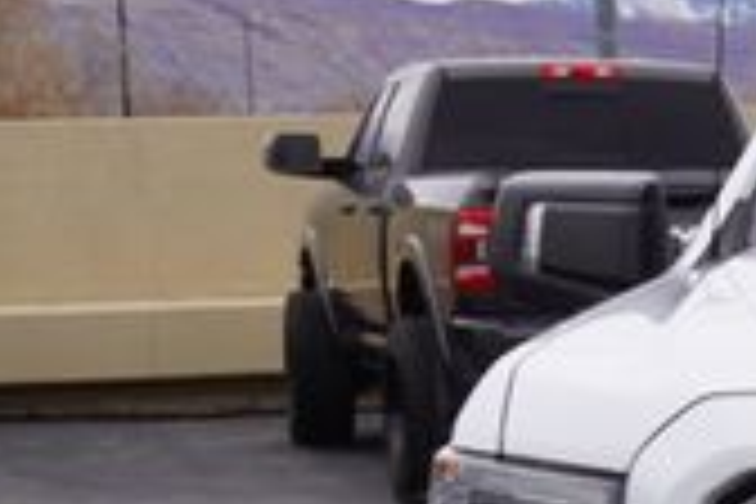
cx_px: 1323
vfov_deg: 8.4
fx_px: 3360
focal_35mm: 160
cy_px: 720
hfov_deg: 11.9
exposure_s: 1/100
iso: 100
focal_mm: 28
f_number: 7.1
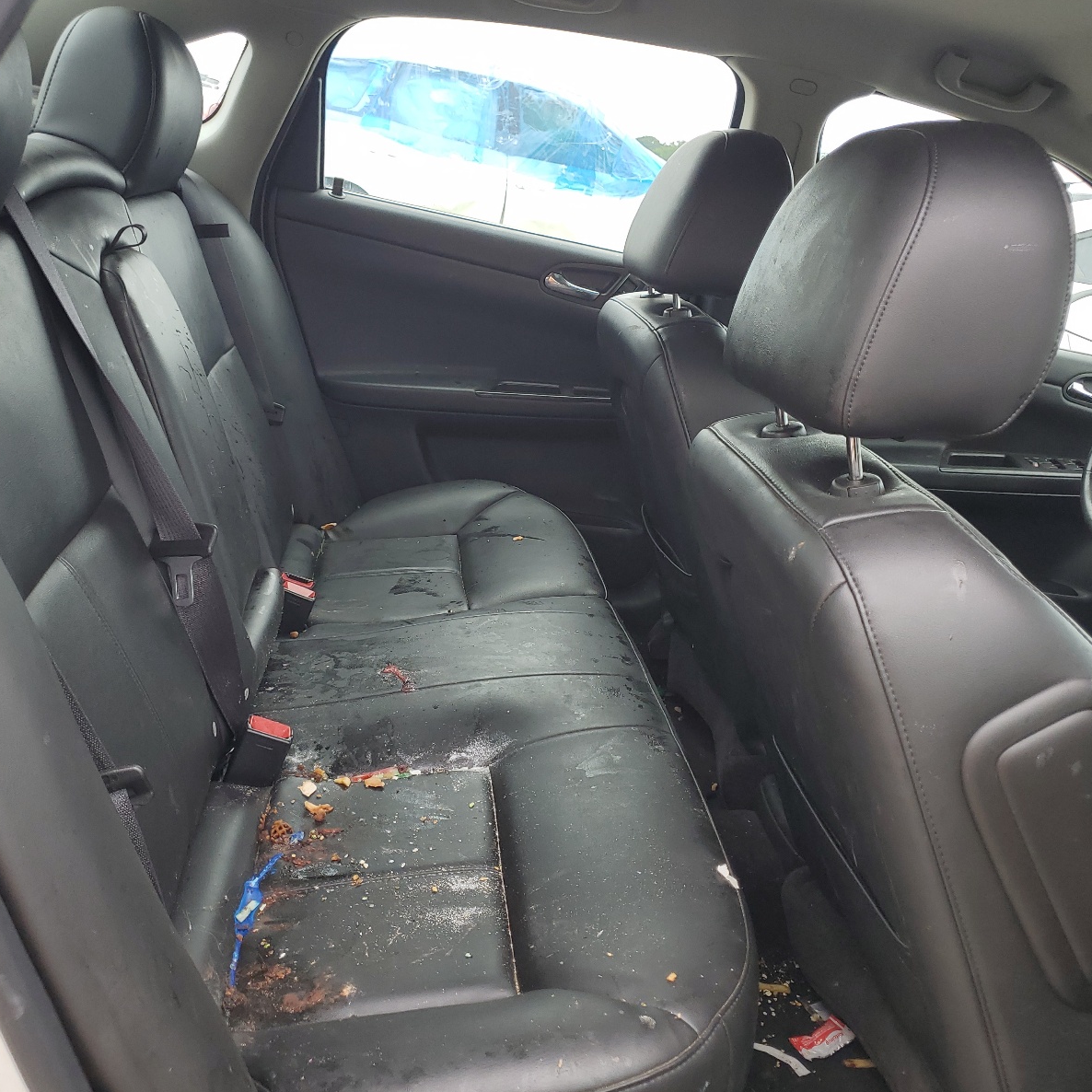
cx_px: 487
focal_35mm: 31
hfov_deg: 52.4
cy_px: 544
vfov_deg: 52.5
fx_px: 1106
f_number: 1.5
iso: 50
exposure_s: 1/333
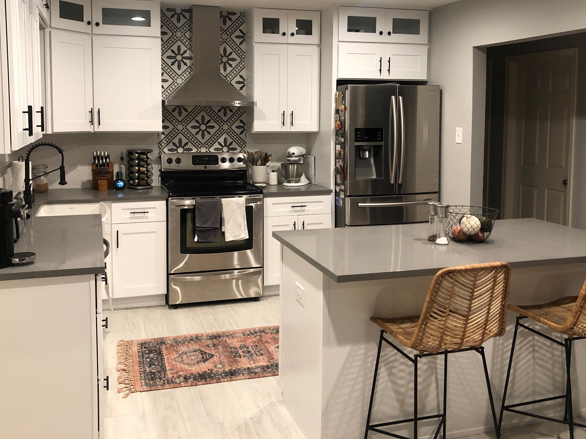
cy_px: 168
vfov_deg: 40.4
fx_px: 592
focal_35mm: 35
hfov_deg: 52.6
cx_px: 288
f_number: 1.8
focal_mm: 3.99
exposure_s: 1/15
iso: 64
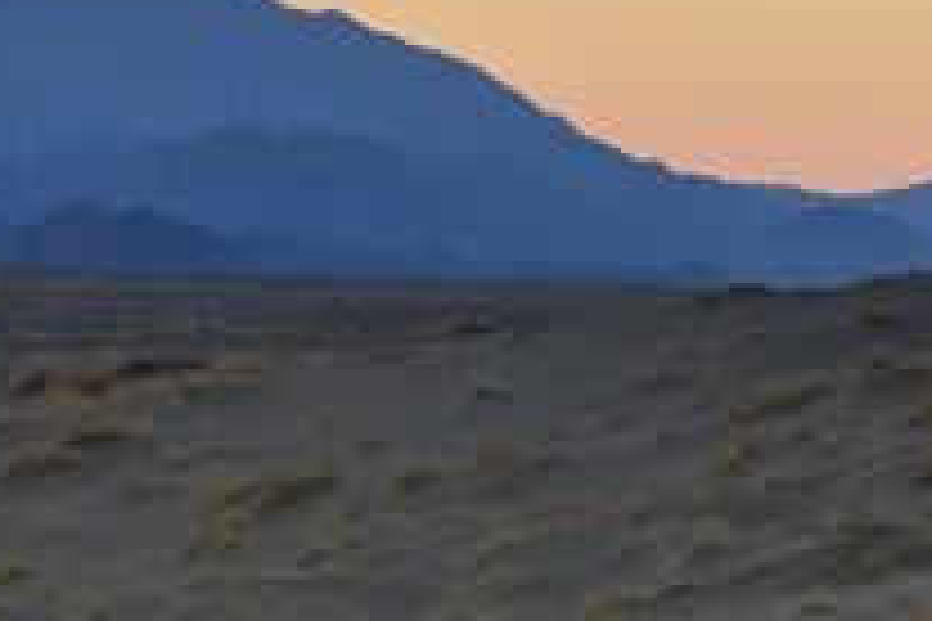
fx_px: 9449
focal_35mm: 365
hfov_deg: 5.6
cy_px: 315
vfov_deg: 3.8
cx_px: 414
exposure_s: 1/125
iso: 400
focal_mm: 180
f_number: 11
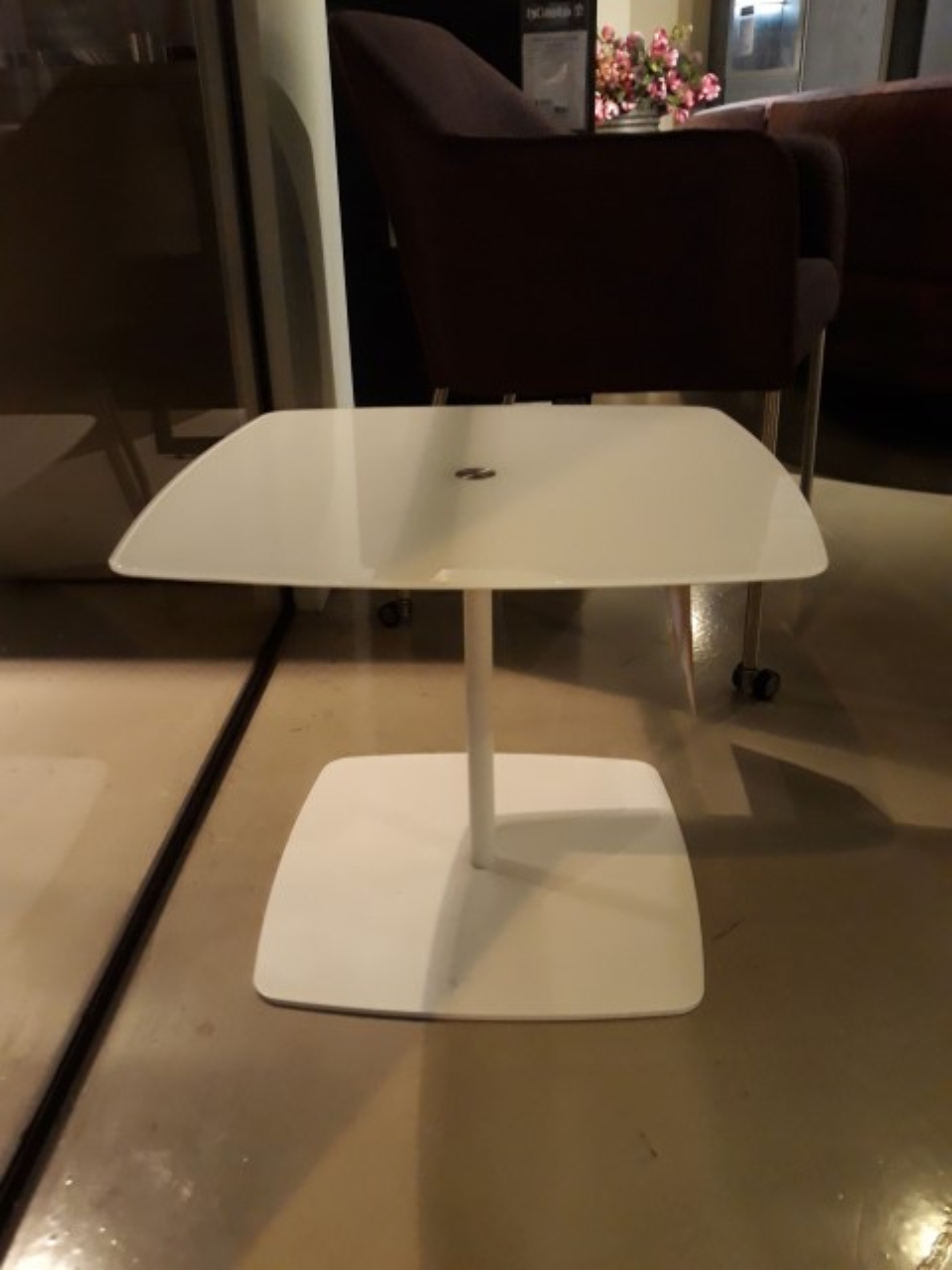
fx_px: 990
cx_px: 476
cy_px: 635
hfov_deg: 51.4
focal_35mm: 27
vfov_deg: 65.3
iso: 320
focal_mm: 3.71
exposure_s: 1/25
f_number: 1.7
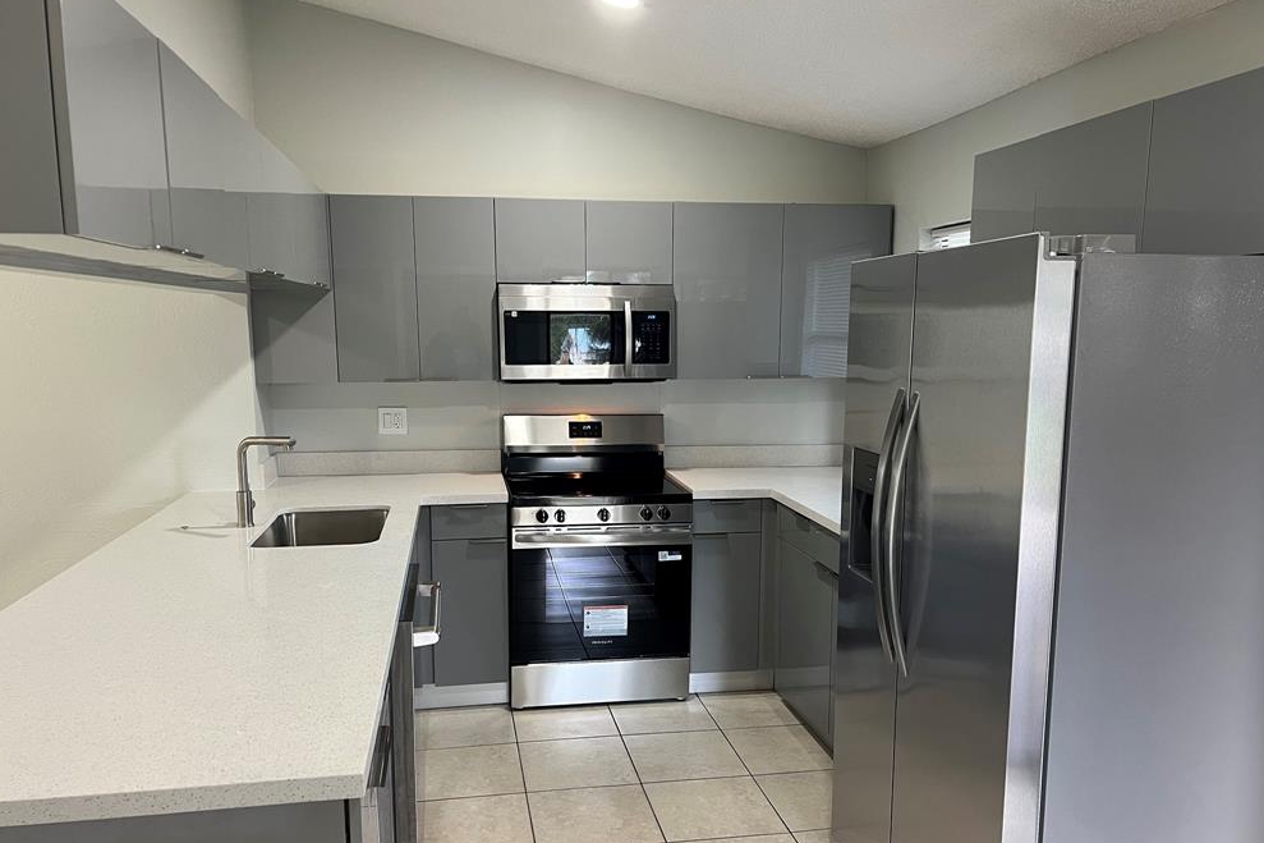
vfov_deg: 46.3
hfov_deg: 65.5
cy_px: 478
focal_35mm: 28
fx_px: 983
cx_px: 624
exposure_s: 1/60
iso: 100
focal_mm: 5.7
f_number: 1.5
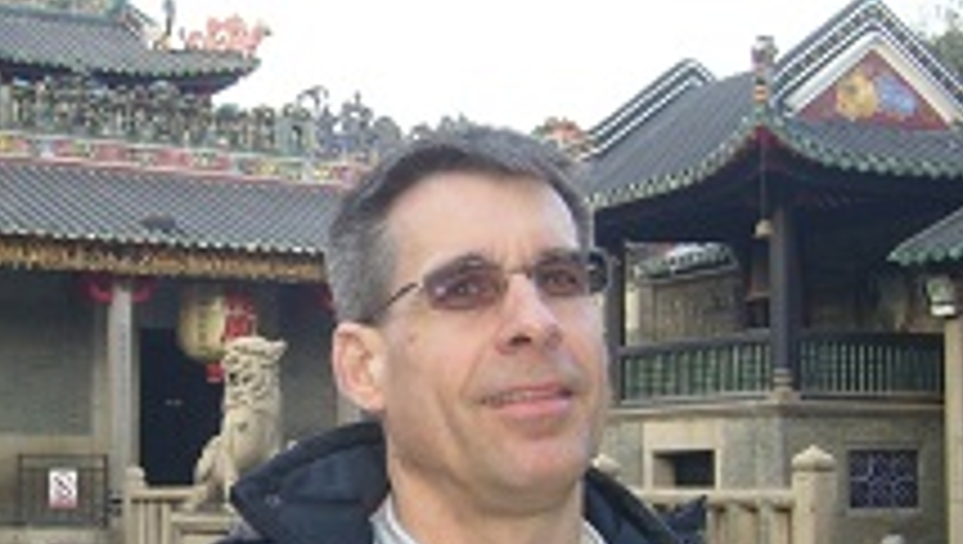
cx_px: 243
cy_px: 337
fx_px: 1892
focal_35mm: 74
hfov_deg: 28.2
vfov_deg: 16.4
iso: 80
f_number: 2.8
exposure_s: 1/60
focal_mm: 5.8
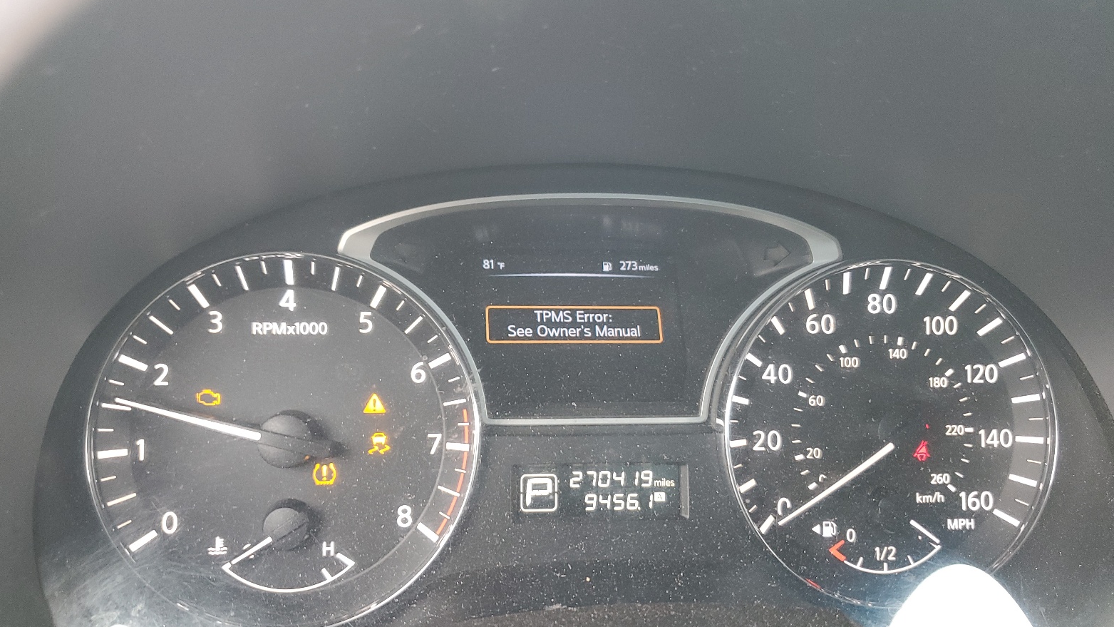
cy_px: 332
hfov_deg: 66.1
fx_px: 857
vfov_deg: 40.2
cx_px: 552
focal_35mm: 29
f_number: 1.5
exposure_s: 1/60.2
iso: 102
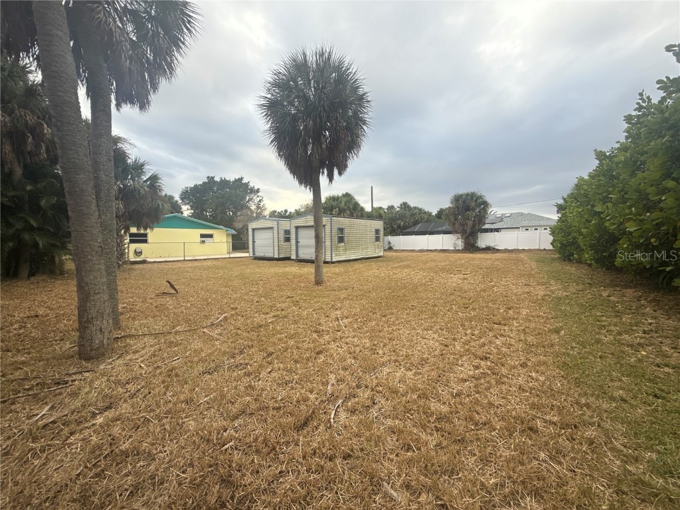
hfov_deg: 102.1
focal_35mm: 14
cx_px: 340
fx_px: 275
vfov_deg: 85.7
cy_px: 255
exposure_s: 1/413
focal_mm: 2.22
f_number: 2.2
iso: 50
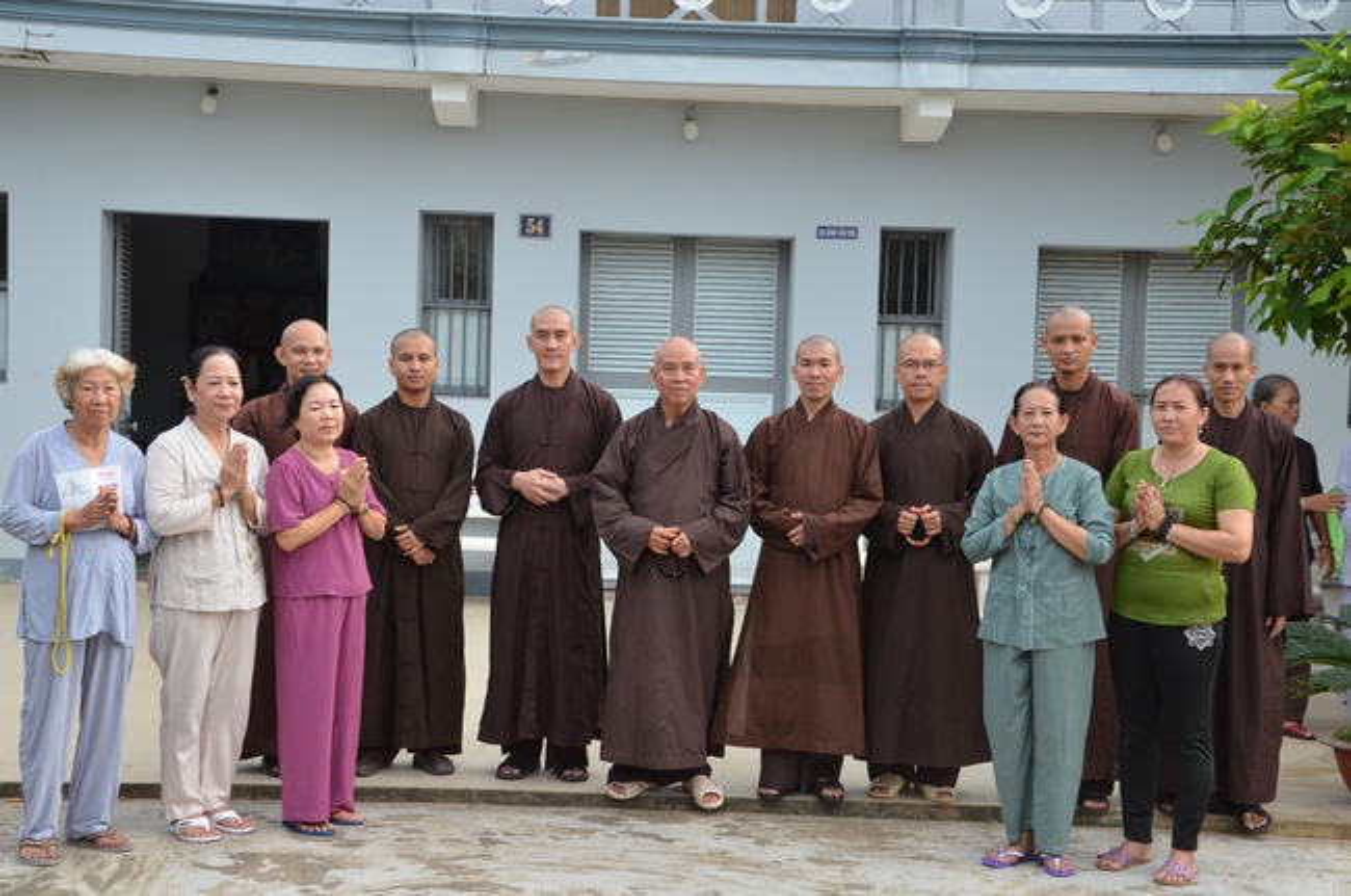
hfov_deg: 35.1
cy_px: 448
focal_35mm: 57
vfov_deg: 23.7
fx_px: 2135
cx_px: 676
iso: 1000
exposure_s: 1/250
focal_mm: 38
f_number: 8
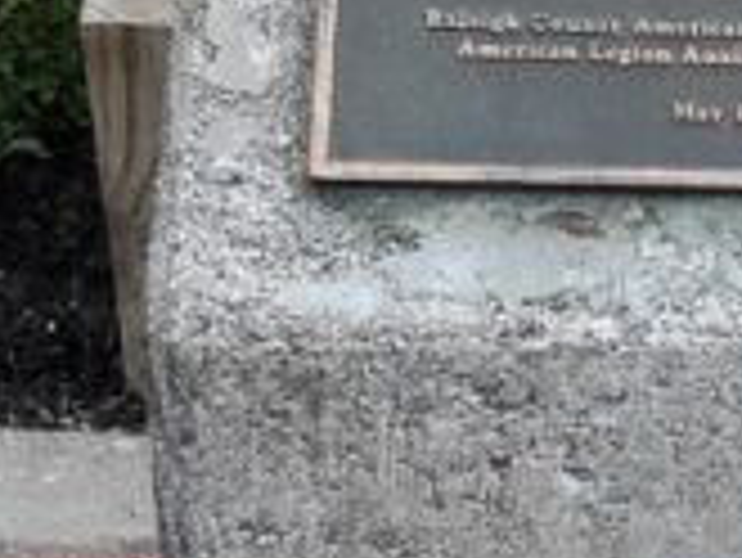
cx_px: 755
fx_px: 2188
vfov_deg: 14.5
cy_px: 126
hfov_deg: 18.7
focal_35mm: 102
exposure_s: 1/120
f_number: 1.7
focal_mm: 3.7
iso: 40
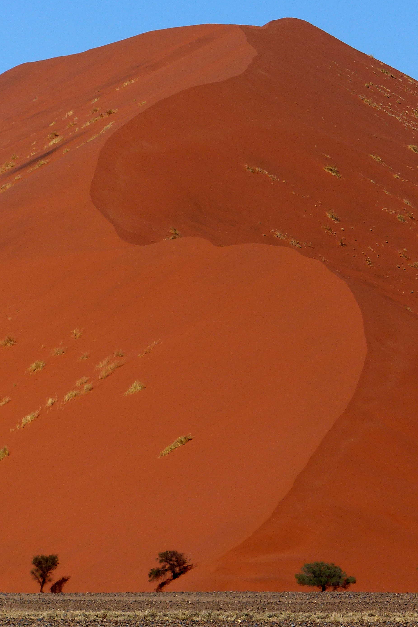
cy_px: 323
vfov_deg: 5.5
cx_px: 401
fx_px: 6513
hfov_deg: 3.7
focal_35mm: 374
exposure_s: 1/1600
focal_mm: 44.8
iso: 100
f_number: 4
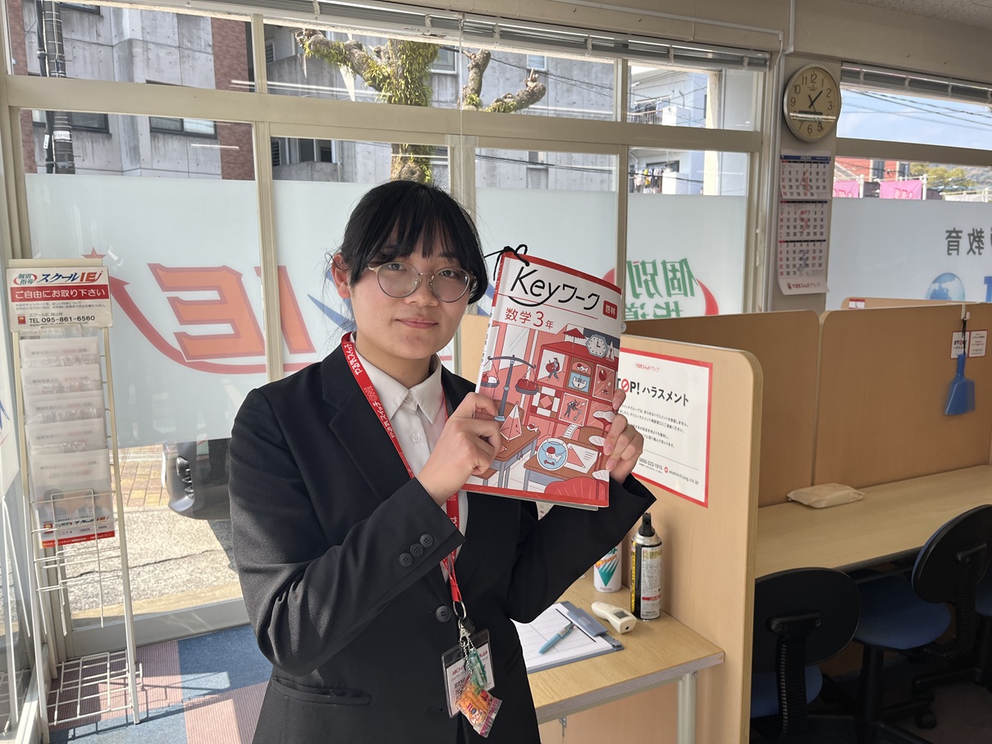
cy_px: 372
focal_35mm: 26
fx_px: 745
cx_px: 496
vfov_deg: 53.1
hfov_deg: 67.3
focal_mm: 5.1
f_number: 1.6
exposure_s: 1/782
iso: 50
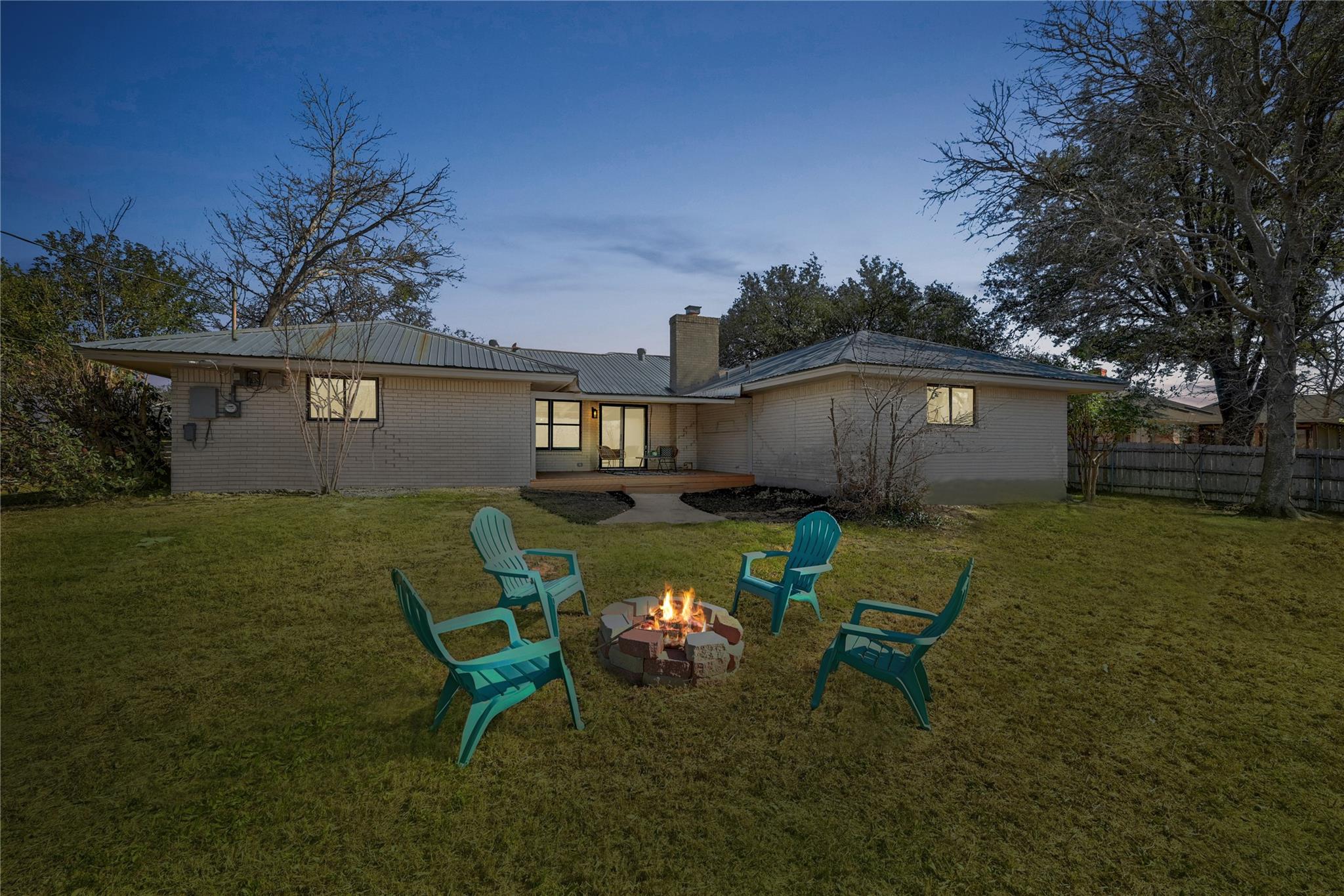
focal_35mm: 14
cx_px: 672
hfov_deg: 104.3
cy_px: 448
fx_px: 523
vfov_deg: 81.2
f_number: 10
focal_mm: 14
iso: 400
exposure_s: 1/250
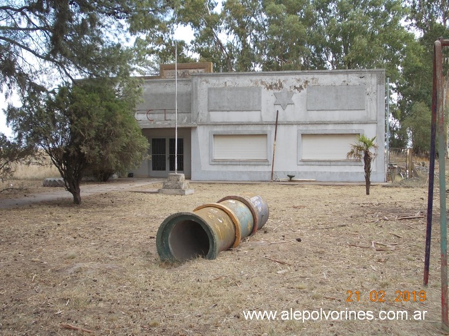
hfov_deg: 43.9
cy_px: 168
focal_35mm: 43
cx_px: 224
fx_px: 558
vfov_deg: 33.6
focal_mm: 6.1
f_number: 3.3
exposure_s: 1/320
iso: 80
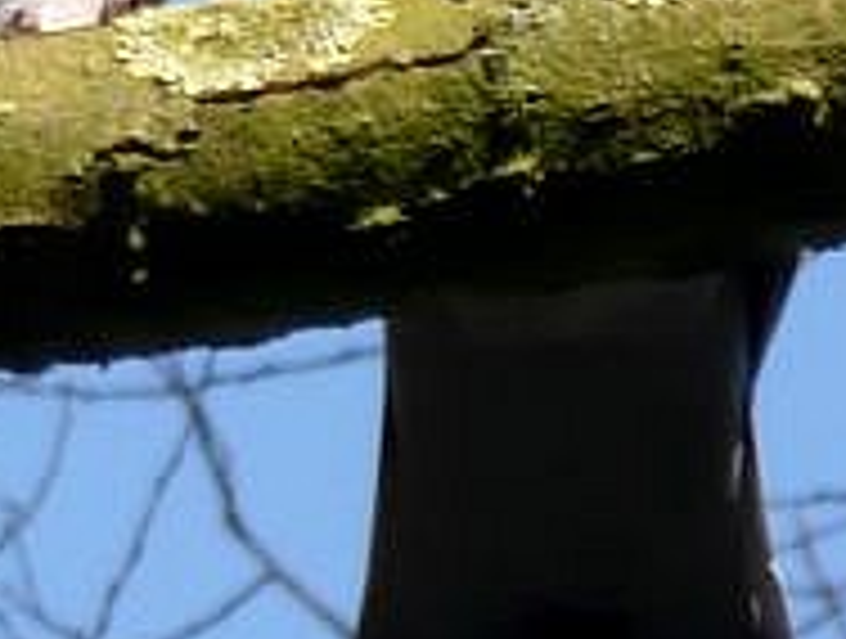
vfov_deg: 1.4
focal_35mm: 1090
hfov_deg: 1.8
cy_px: -146
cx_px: 328
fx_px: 26707
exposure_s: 1/200
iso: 100
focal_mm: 42
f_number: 4.9
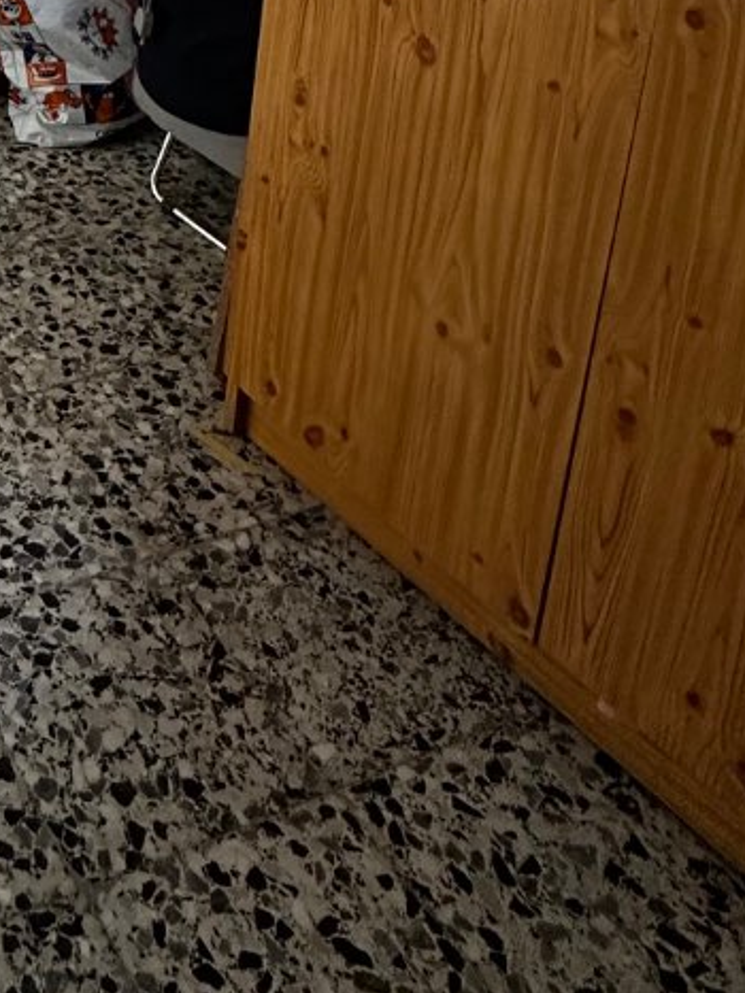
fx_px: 1292
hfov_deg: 26.0
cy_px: -232
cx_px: -295
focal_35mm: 45
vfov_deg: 33.3
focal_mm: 2.22
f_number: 2.2
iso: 400
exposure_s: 1/50
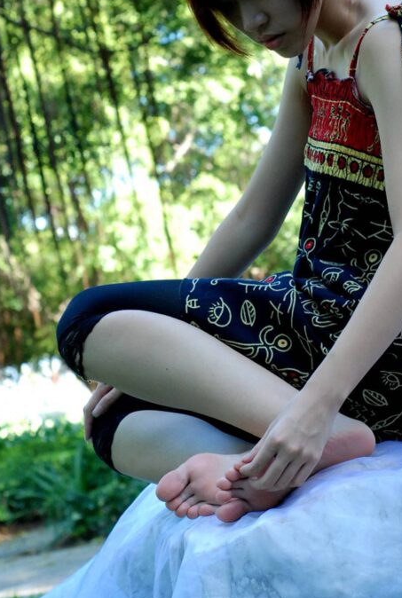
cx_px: 244
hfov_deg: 12.1
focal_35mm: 114
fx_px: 1899
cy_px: 206
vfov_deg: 17.9
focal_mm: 50
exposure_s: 1/100
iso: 640
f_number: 6.3
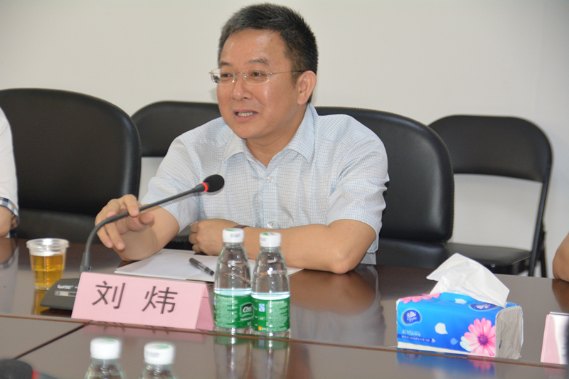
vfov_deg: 11.4
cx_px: 284
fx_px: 1896
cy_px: 190
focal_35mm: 120
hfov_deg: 17.1
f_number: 5.3
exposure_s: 1/60
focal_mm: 80
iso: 1400
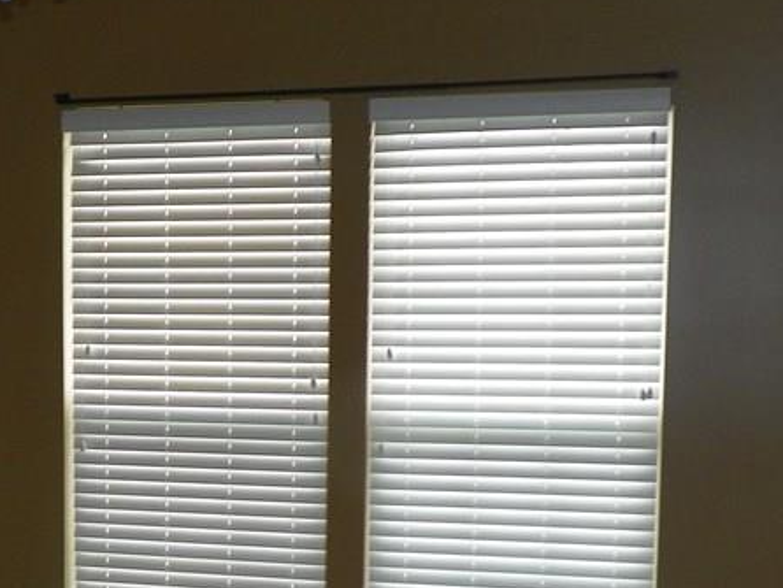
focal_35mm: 78
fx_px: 1765
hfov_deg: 24.4
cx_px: 109
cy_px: 509
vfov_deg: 18.7
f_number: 3.2
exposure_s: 1/30
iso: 80
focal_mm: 6.1
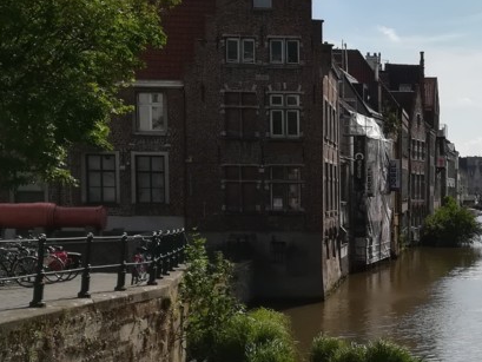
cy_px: 281
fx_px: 850
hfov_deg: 30.0
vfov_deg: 23.7
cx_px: 453
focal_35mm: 61
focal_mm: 3.83
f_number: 2.2
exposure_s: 1/1311
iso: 50
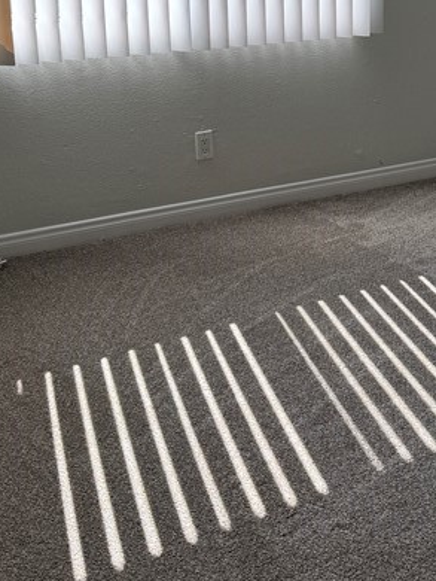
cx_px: 374
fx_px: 1057
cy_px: 83
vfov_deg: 29.7
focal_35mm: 63
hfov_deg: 22.8
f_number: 1.78
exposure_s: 1/558
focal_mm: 6.76
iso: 80
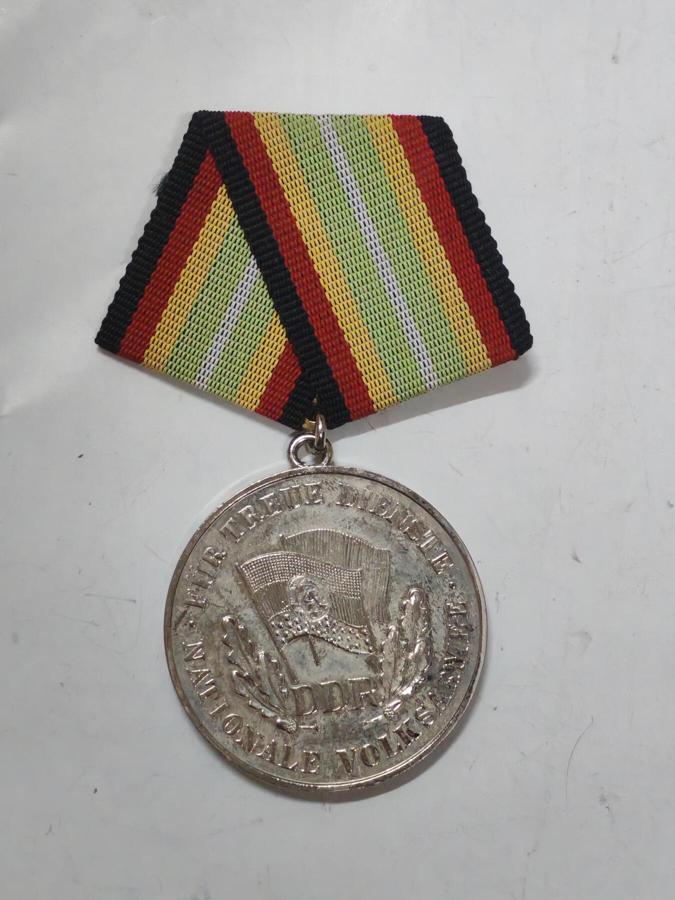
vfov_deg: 28.6
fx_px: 1768
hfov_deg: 21.6
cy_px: 450
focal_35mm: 68
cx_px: 338
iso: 640
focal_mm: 5.52
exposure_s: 1/33
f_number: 1.95
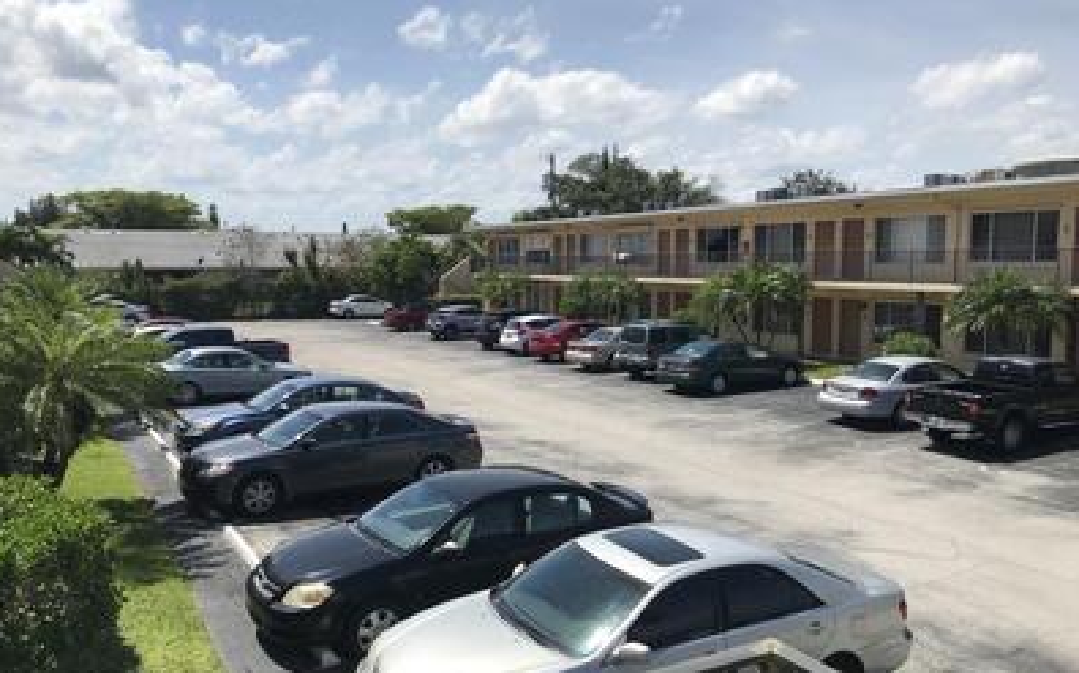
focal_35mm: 30
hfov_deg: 62.9
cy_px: 360
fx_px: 882
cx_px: 537
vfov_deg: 41.8
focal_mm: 3.99
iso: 20
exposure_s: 1/3831
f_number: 1.8
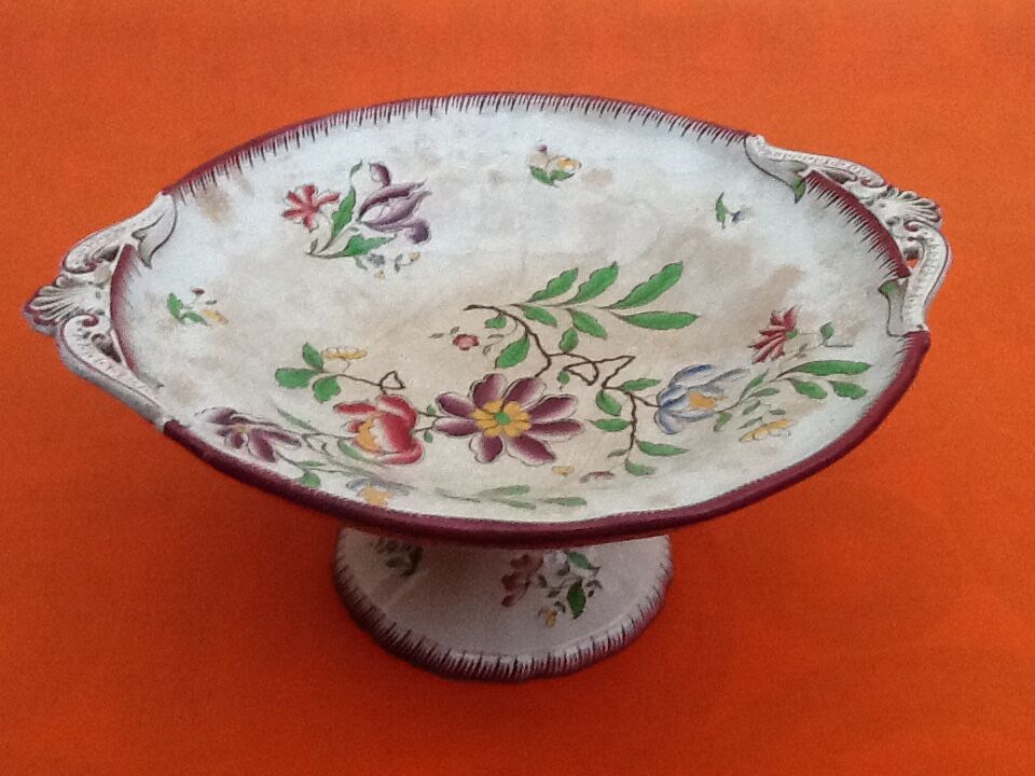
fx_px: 1316
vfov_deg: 32.9
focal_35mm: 44
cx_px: 518
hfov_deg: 42.9
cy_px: 388
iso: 160
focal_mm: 2.03
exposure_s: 1/30
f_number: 2.4
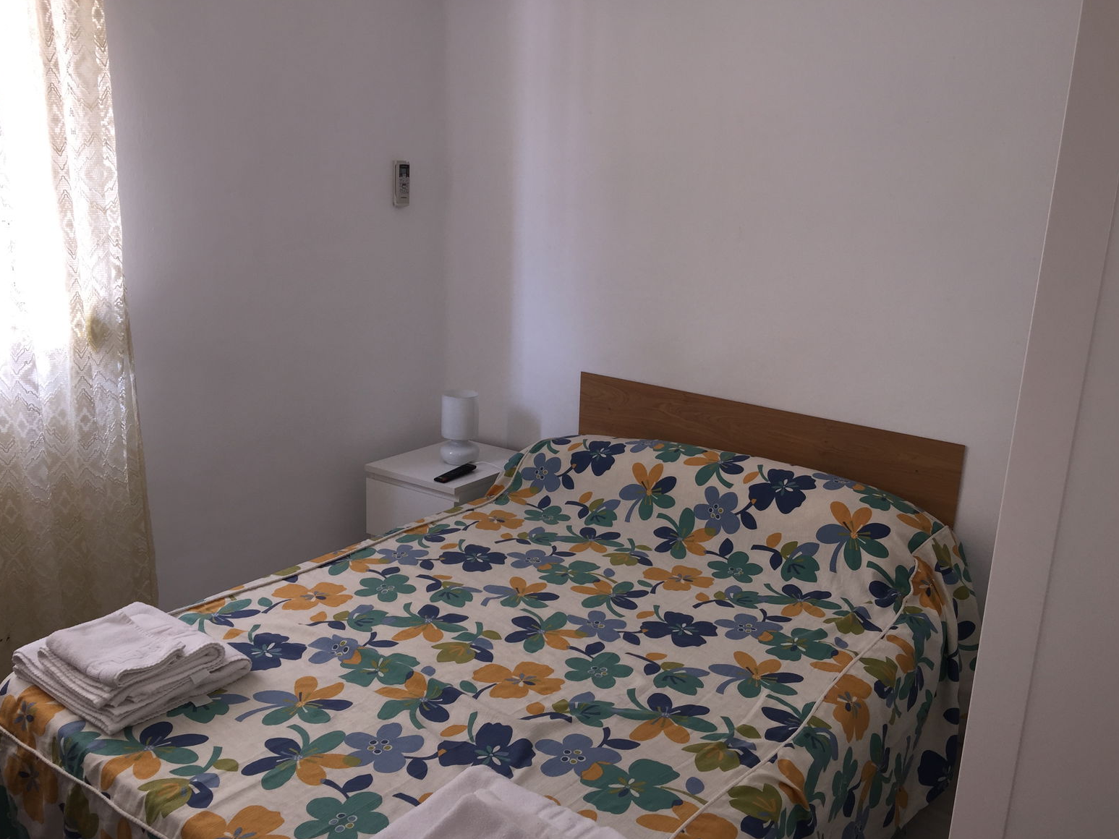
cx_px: 571
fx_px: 970
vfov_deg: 46.8
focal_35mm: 30
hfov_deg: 60.0
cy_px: 430
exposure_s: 1/33
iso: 32
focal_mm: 4.15
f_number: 2.2
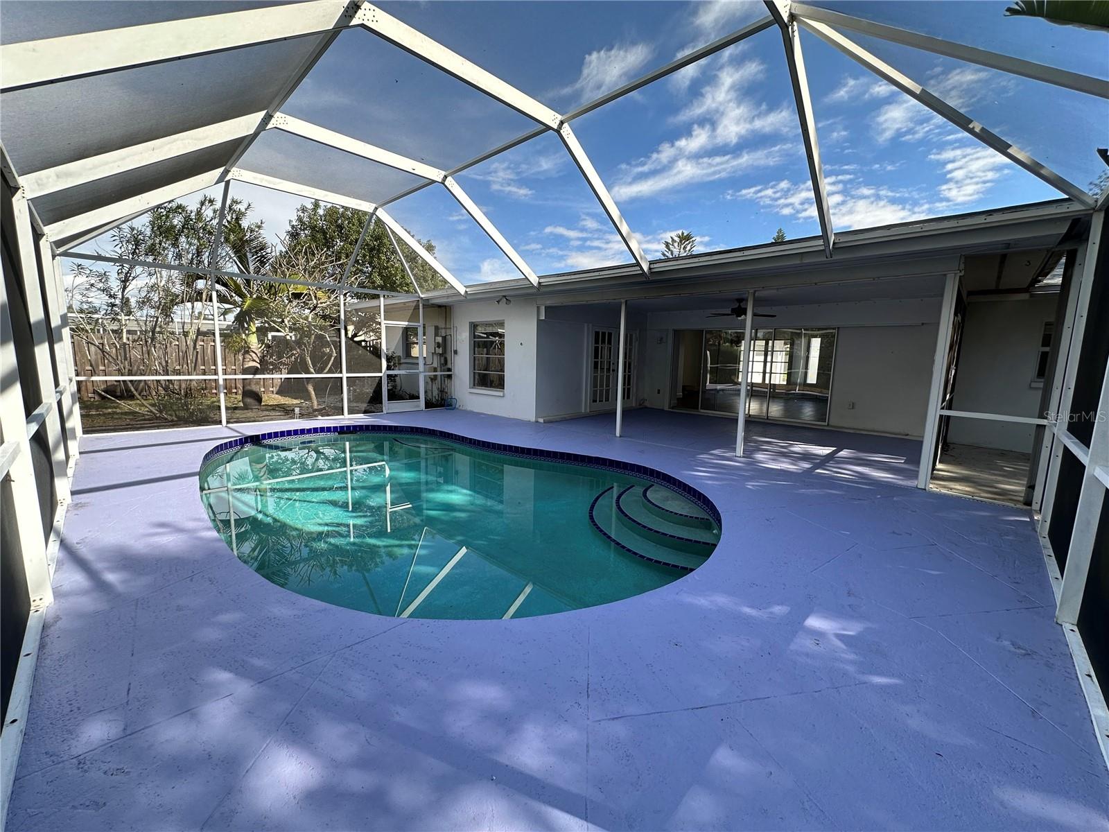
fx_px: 449
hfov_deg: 102.1
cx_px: 554
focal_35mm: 14
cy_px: 416
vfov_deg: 85.7
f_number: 2.2
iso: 40
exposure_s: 1/288
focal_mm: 2.22
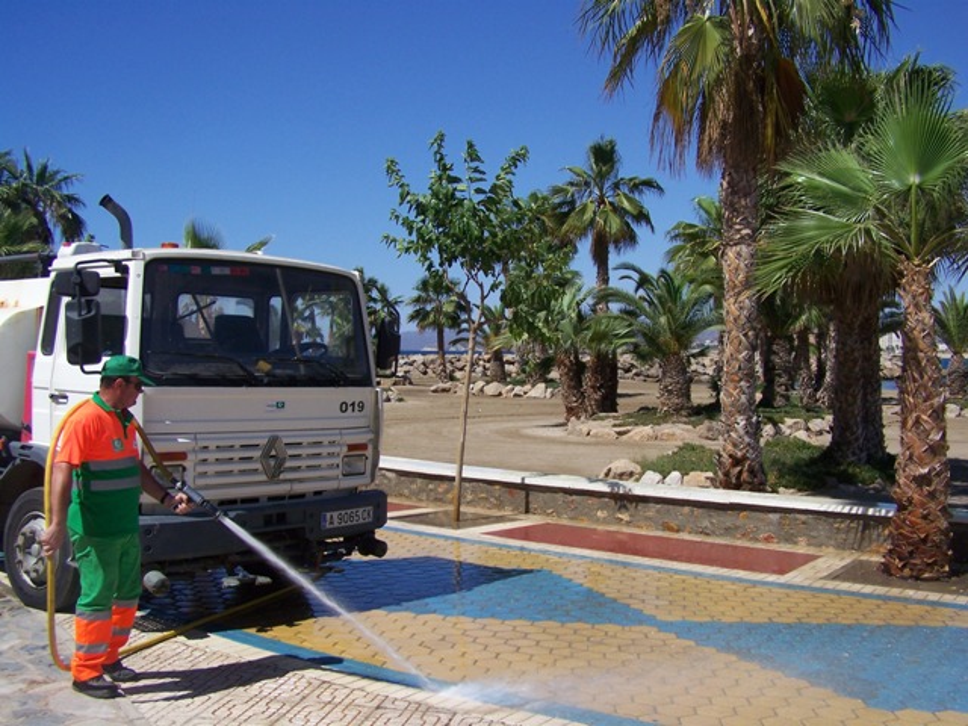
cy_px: 363
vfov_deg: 37.7
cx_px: 484
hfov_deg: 49.0
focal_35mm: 38
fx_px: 1063
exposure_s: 1/800
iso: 64
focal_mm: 6.3
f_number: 4
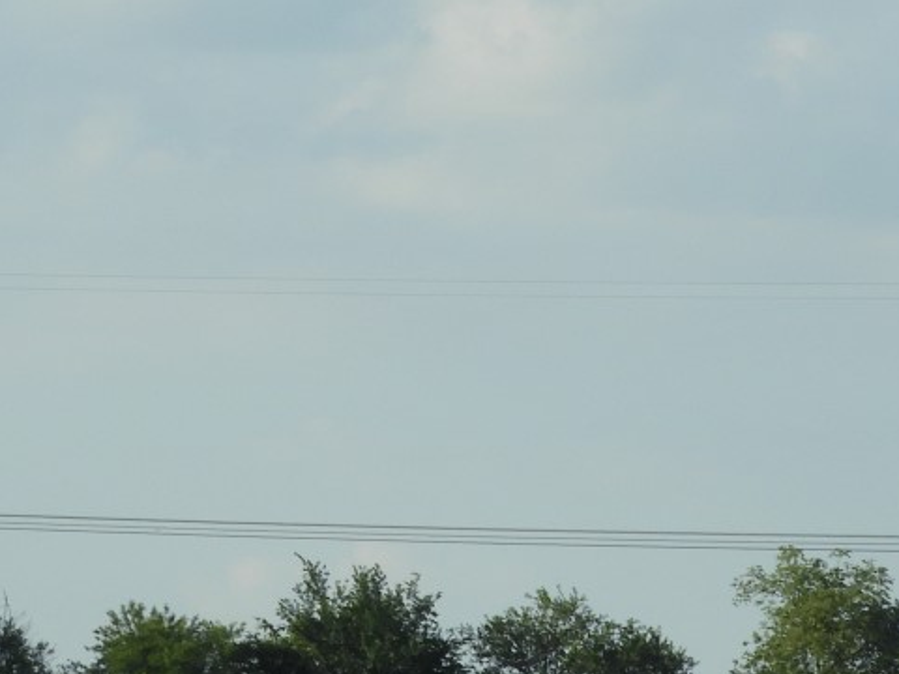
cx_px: 448
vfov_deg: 2.9
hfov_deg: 3.9
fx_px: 13245
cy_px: 378
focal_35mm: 510
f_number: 5.2
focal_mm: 30.5
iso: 100
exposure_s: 1/640
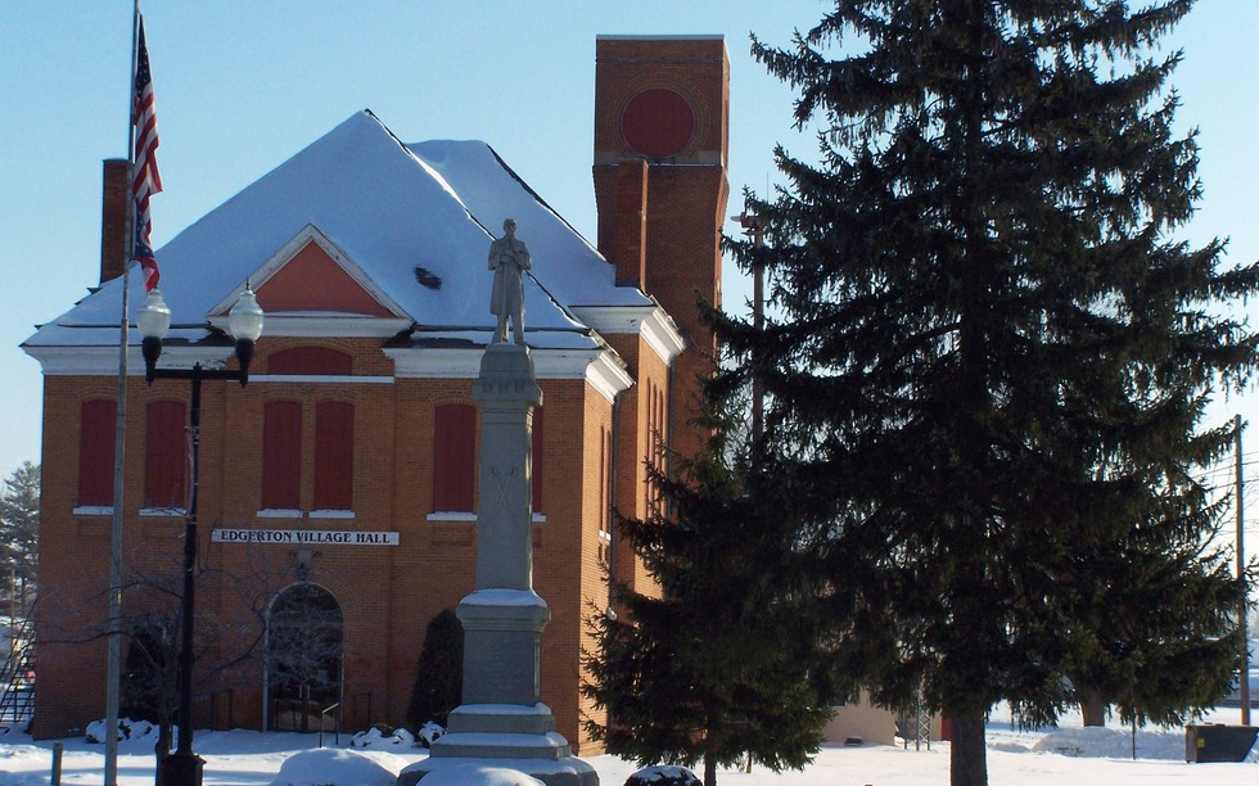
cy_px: 401
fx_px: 3019
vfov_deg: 14.8
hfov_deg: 23.6
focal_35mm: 88
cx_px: 629
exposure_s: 1/800
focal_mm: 13.7
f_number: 6.3
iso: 160
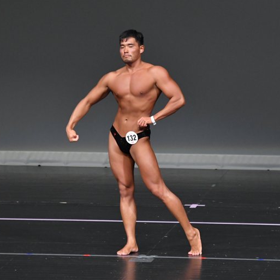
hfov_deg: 4.3
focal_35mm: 404
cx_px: 143
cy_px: 140
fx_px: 3697
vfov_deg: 4.3
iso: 4000
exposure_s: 1/400
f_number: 5.6
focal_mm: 210
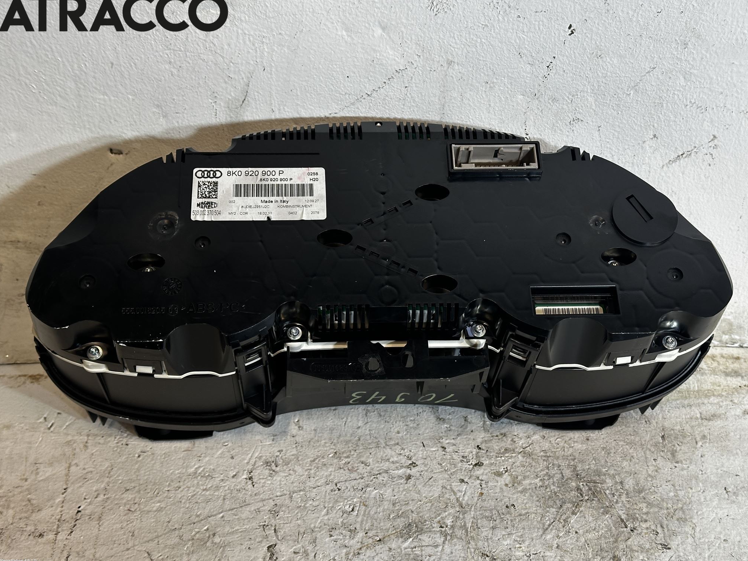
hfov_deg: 38.9
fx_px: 1059
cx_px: 381
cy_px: 278
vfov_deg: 29.7
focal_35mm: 49
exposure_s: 1/100
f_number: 1.78
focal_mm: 6.86
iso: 125
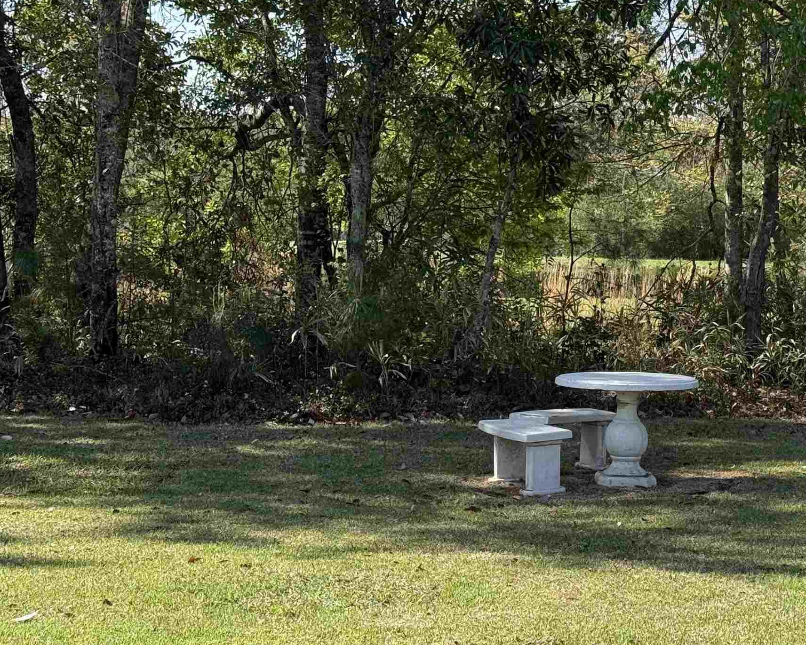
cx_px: 686
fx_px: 2004
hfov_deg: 22.3
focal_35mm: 84
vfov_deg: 18.3
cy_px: 319
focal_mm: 6.76
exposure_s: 1/1838
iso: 80
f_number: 1.78
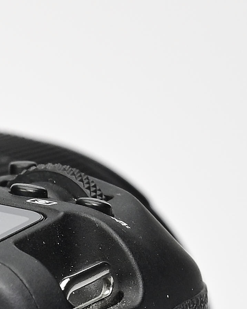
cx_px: -318
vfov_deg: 4.6
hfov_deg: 3.6
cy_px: 461
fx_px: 3829
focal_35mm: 419
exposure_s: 1/100
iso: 640
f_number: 10
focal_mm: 66
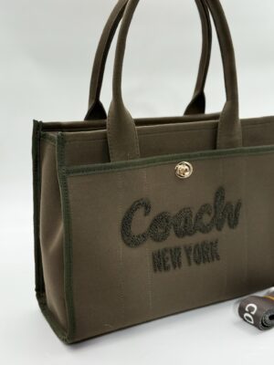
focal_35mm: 48
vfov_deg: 39.7
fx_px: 507
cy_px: 182
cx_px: 137
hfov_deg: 30.3
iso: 80
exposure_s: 1/478
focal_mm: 6.76
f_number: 1.78
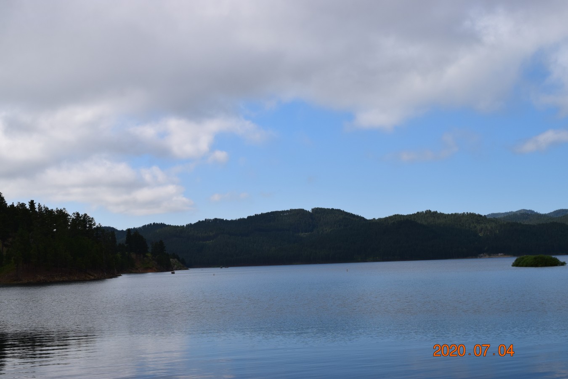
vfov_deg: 26.5
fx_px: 805
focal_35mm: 51
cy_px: 190
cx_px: 284
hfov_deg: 38.9
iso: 320
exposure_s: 1/500
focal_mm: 34
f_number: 11
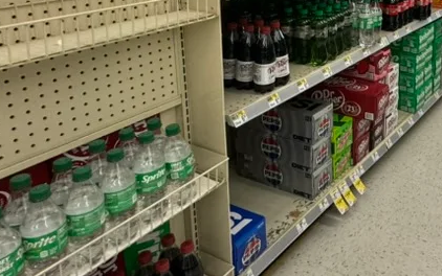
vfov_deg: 32.3
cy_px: -6
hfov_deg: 44.8
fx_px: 434
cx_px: 454
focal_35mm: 36
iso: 160
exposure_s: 1/120
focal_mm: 2.22
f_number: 2.2
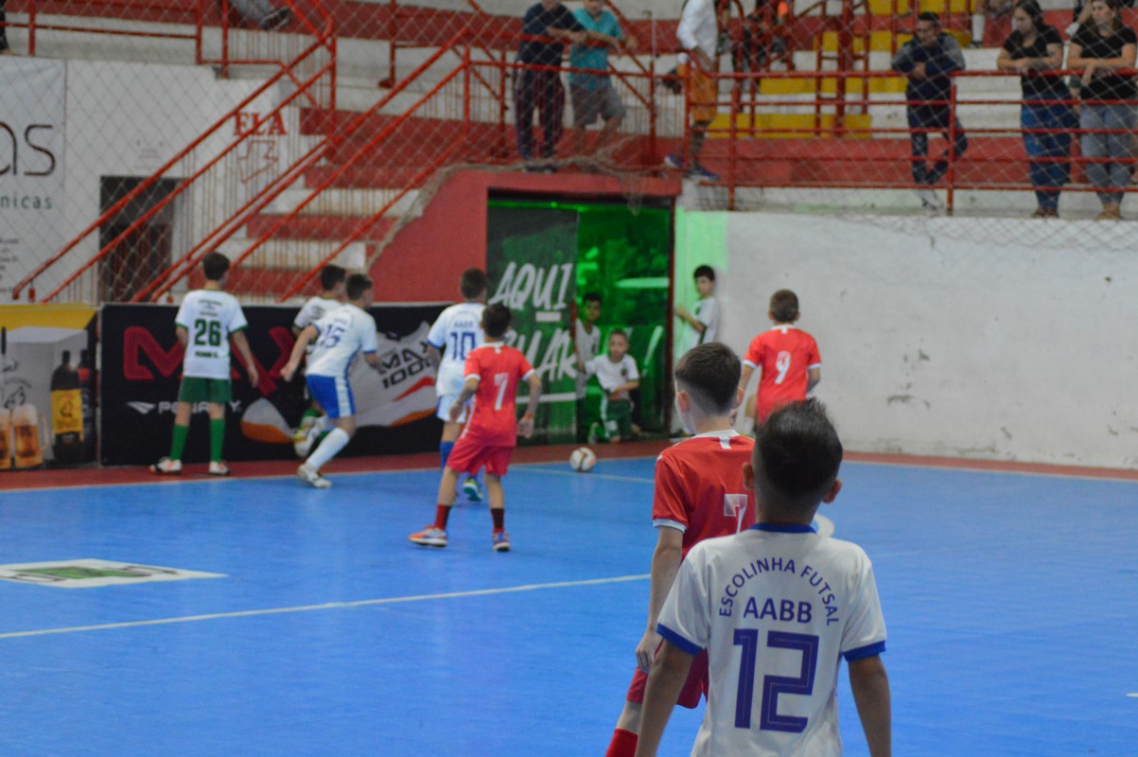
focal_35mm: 105
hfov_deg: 19.5
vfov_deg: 13.0
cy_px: 378
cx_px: 569
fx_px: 3316
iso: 3200
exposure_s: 1/200
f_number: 4
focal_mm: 70
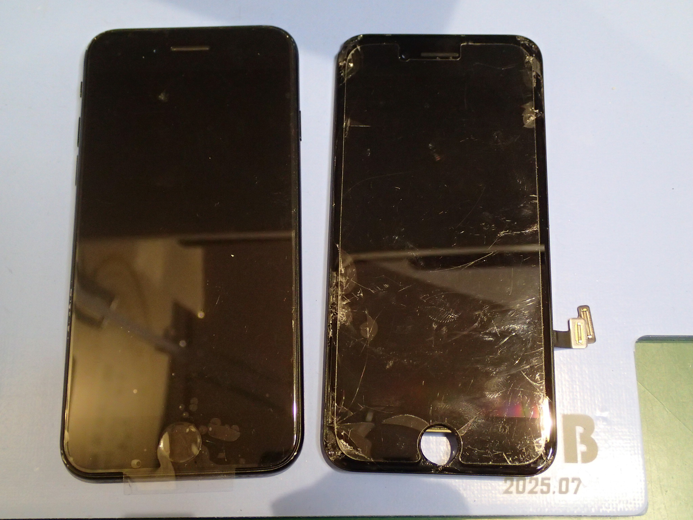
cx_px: 346
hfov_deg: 43.9
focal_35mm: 43
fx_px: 861
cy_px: 260
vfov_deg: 33.6
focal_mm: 7.86
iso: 800
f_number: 2.9
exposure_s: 1/125
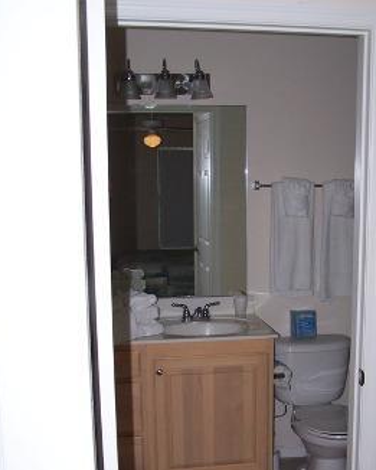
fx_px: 709
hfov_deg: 29.6
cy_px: 296
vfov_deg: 36.4
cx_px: 228
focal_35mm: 51
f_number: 2.8
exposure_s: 1/500
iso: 80
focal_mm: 6.3
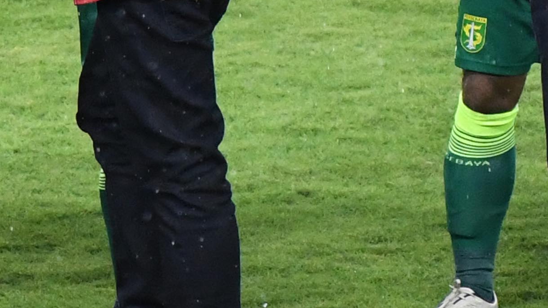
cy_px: -125
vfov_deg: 0.8
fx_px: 20891
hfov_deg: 1.5
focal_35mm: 1438
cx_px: 309
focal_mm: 200
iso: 4000
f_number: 2.8
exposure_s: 1/1250
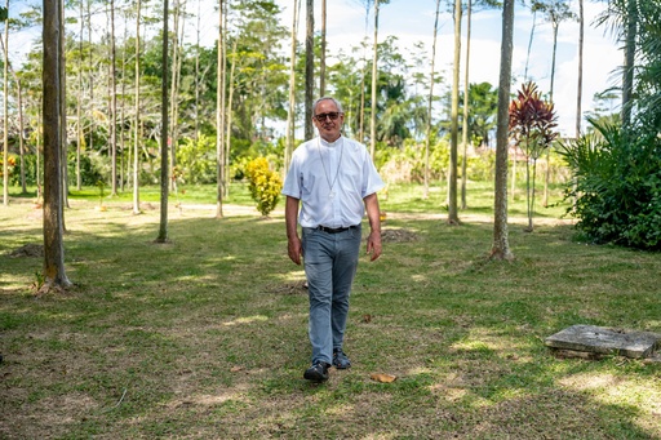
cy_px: 220
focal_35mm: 42
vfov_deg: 31.9
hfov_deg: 46.4
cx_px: 330
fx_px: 771
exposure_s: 1/5000
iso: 1600
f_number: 2.8
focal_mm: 42
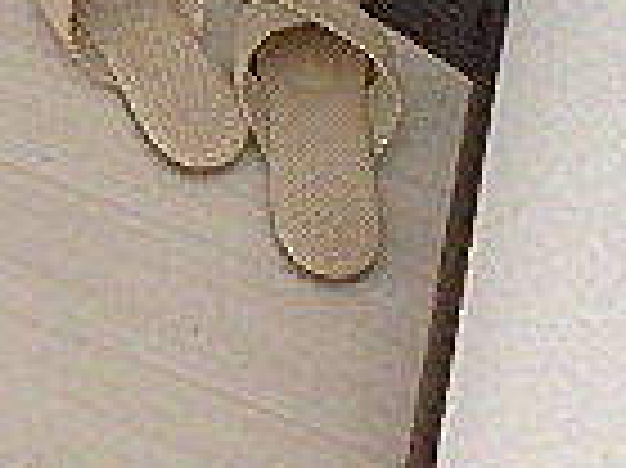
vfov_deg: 12.7
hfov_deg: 19.0
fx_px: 1753
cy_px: -549
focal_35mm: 97
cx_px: -149
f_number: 3.5
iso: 800
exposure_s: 1/60
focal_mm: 3.7
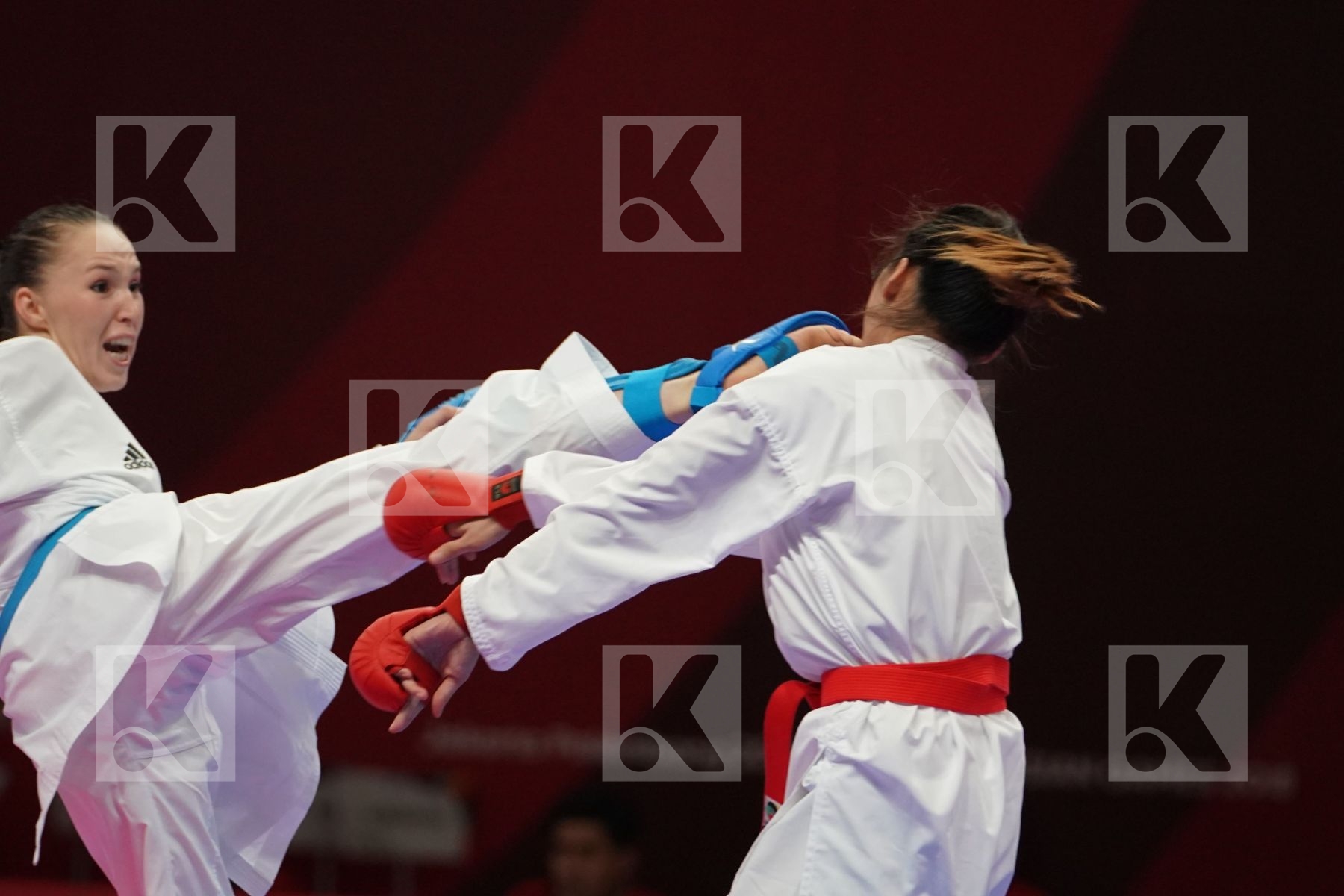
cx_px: 672
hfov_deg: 5.6
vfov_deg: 3.7
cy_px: 448
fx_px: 13775
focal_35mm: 369
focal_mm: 246
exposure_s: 1/1000
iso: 2500
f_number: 4
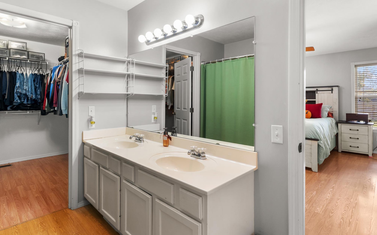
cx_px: 184
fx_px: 195
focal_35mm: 19
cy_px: 99
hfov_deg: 88.0
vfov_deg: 61.9
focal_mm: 10
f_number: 9
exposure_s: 1/1.67
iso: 200
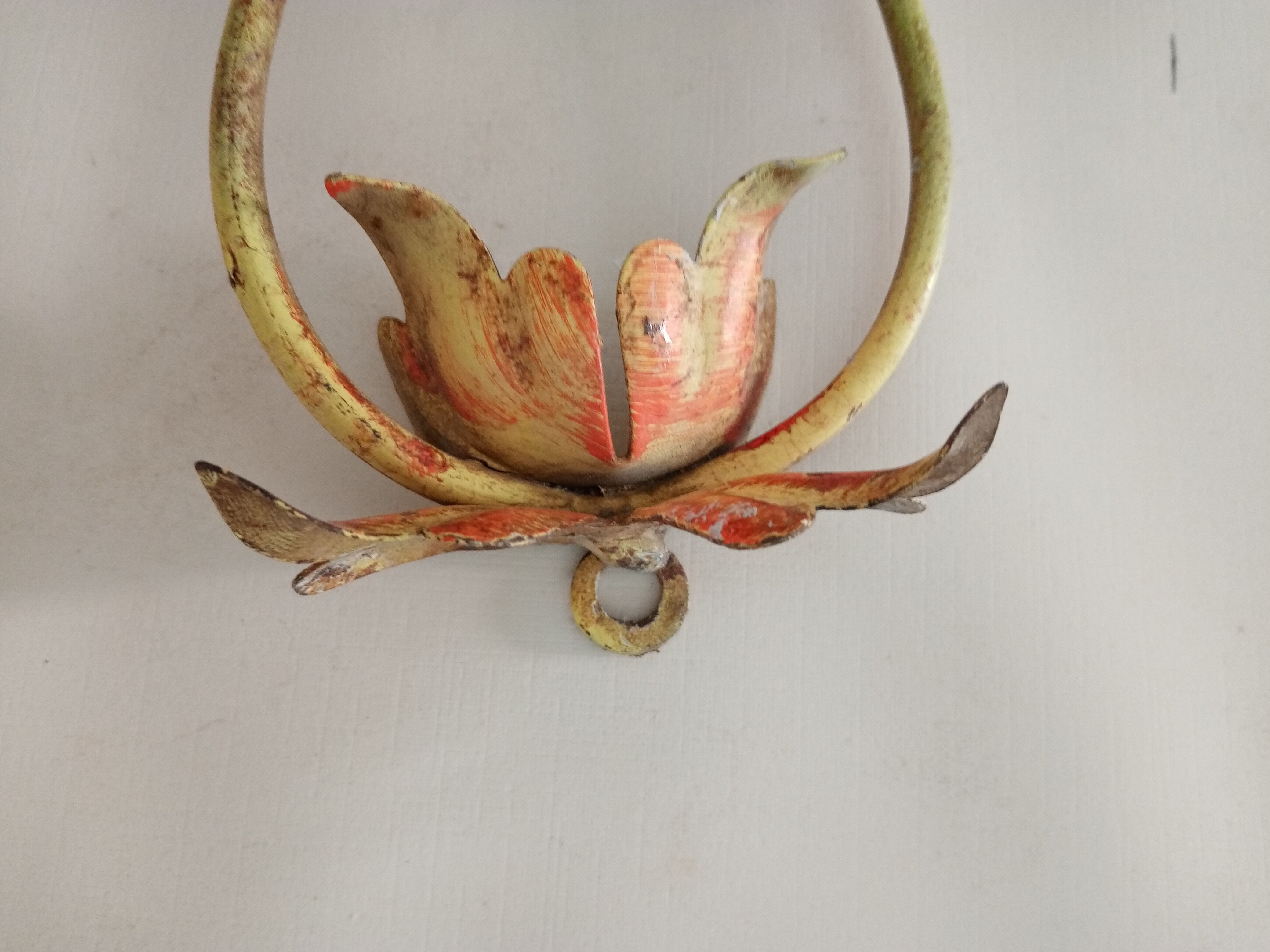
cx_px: 635
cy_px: 476
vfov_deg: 53.1
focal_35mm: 26
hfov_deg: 67.3
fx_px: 954
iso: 371
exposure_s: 1/25
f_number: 1.8
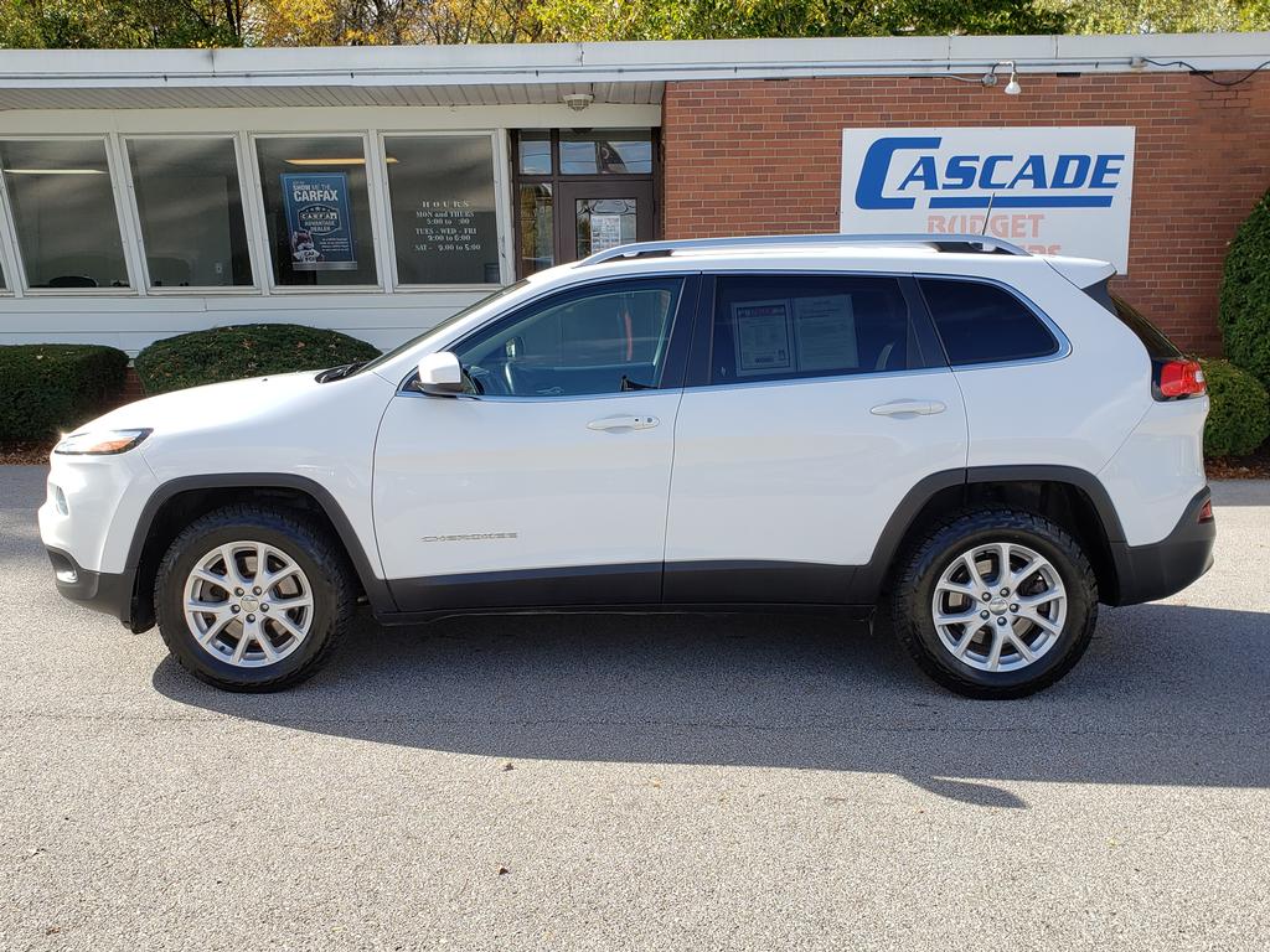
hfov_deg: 67.3
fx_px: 954
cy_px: 476
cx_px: 635
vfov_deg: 53.1
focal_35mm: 26
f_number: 2.4
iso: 50
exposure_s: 1/550
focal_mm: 4.3
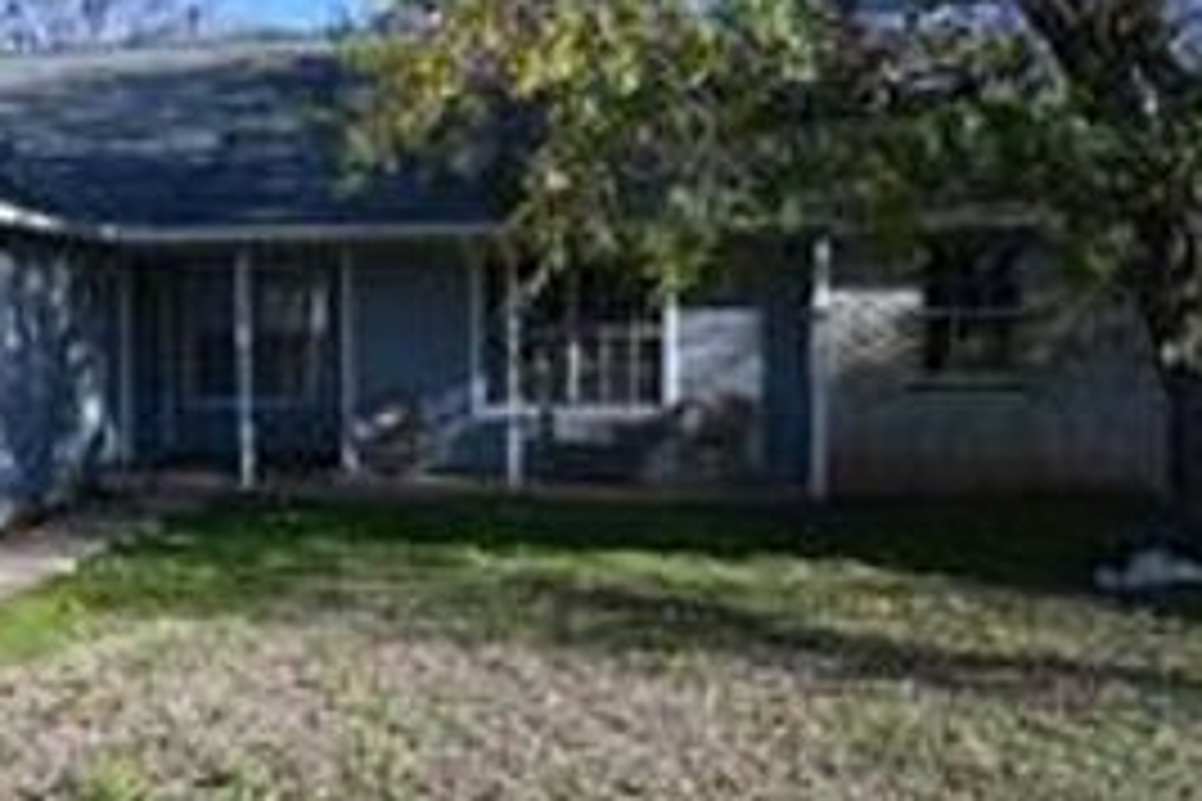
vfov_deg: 29.9
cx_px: 203
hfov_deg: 41.3
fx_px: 1502
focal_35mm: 45
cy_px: 371
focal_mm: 16
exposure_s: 1/320
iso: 100
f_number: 6.3
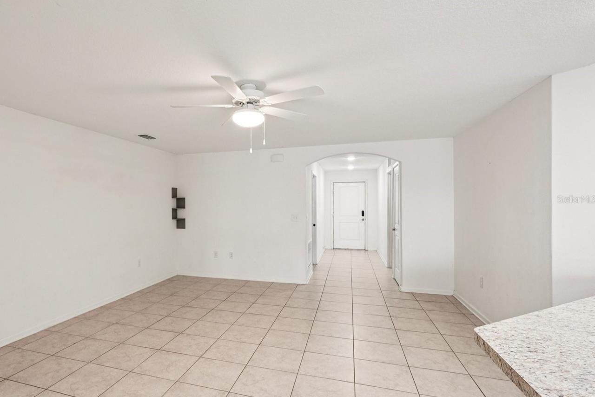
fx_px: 330
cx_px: 227
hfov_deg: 82.6
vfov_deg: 61.9
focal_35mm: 20
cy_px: 199
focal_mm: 16
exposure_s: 1/13
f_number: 8
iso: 400
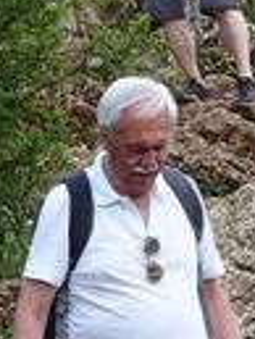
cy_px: 489
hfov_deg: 3.5
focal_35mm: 422
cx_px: 171
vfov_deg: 4.7
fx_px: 4138
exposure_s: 1/125
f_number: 4.5
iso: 80
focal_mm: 11.66
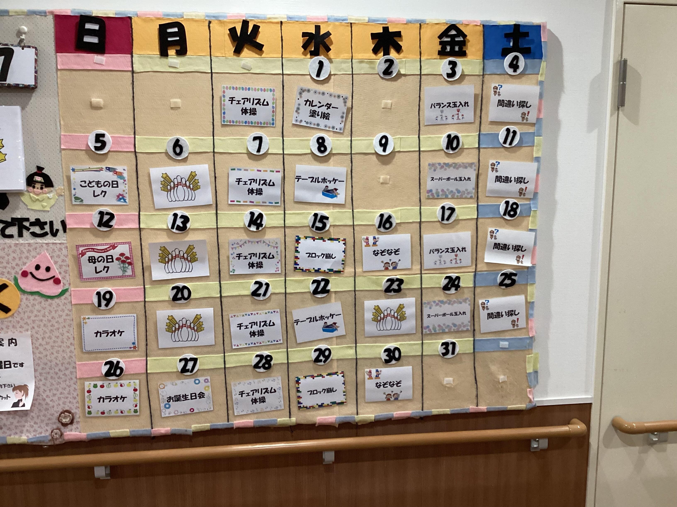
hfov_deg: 58.4
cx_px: 338
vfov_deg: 45.4
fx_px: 606
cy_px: 254
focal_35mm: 31
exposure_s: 1/60
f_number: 2.4
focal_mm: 3.3
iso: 250
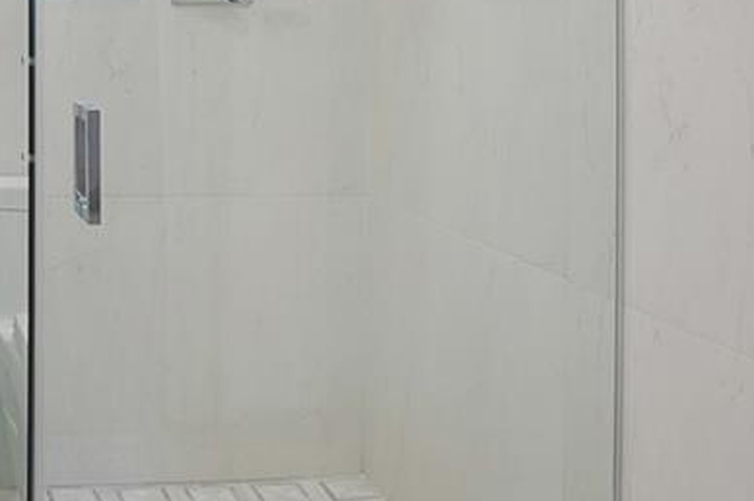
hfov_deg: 26.6
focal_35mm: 66
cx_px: -187
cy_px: -50
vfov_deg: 19.7
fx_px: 1381
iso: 640
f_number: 4.5
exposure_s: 1/100
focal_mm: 16
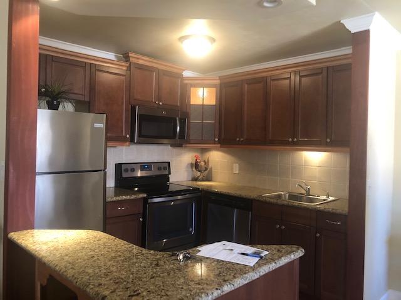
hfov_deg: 63.4
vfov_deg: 49.7
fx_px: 324
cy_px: 150
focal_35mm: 28
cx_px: 200
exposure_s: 1/15
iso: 64
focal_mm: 3.99
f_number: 1.8
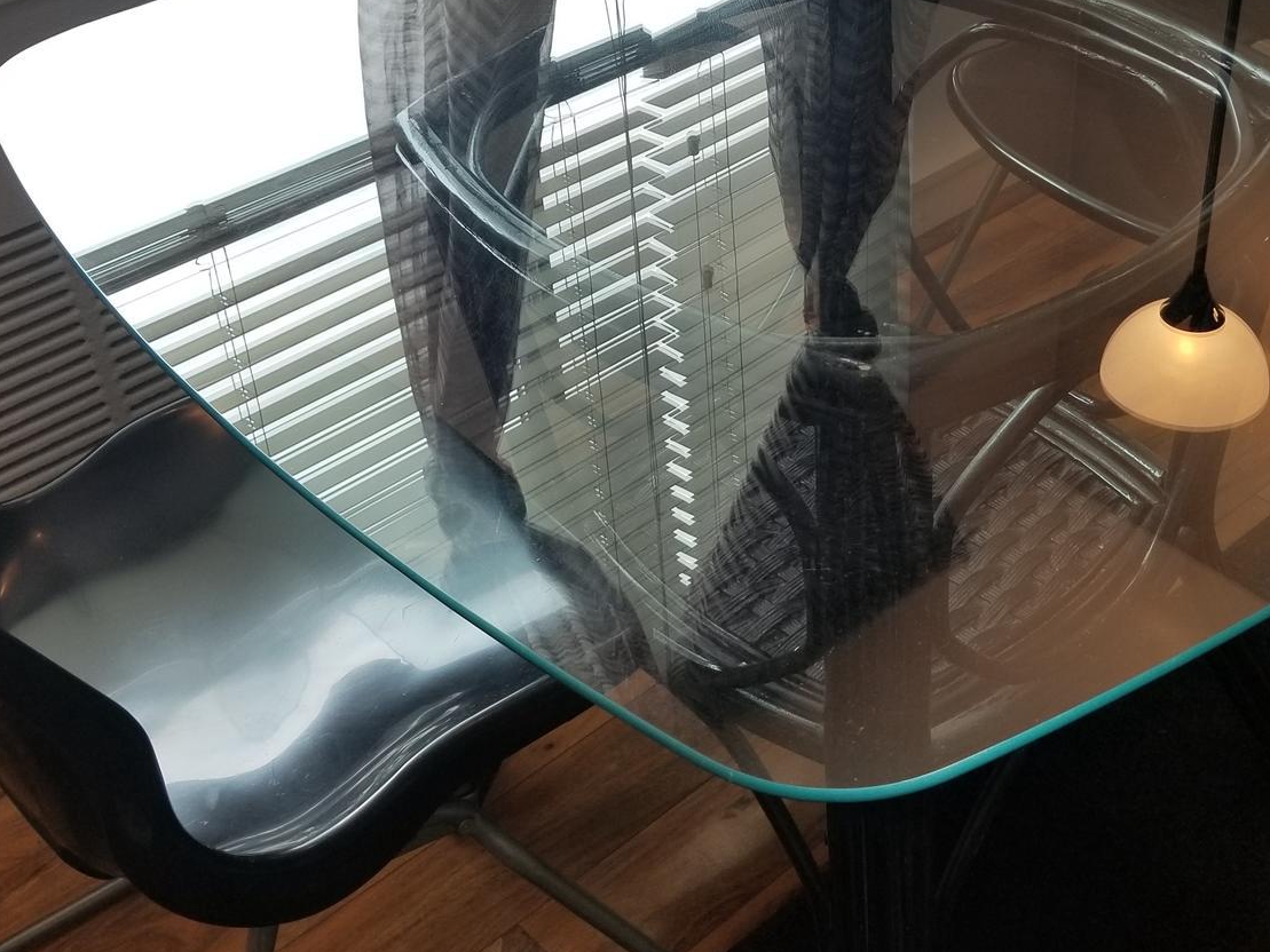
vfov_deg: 30.1
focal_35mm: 48
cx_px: 813
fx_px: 1761
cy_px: 335
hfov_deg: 39.3
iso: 64
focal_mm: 4.25
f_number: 1.7
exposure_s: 1/120
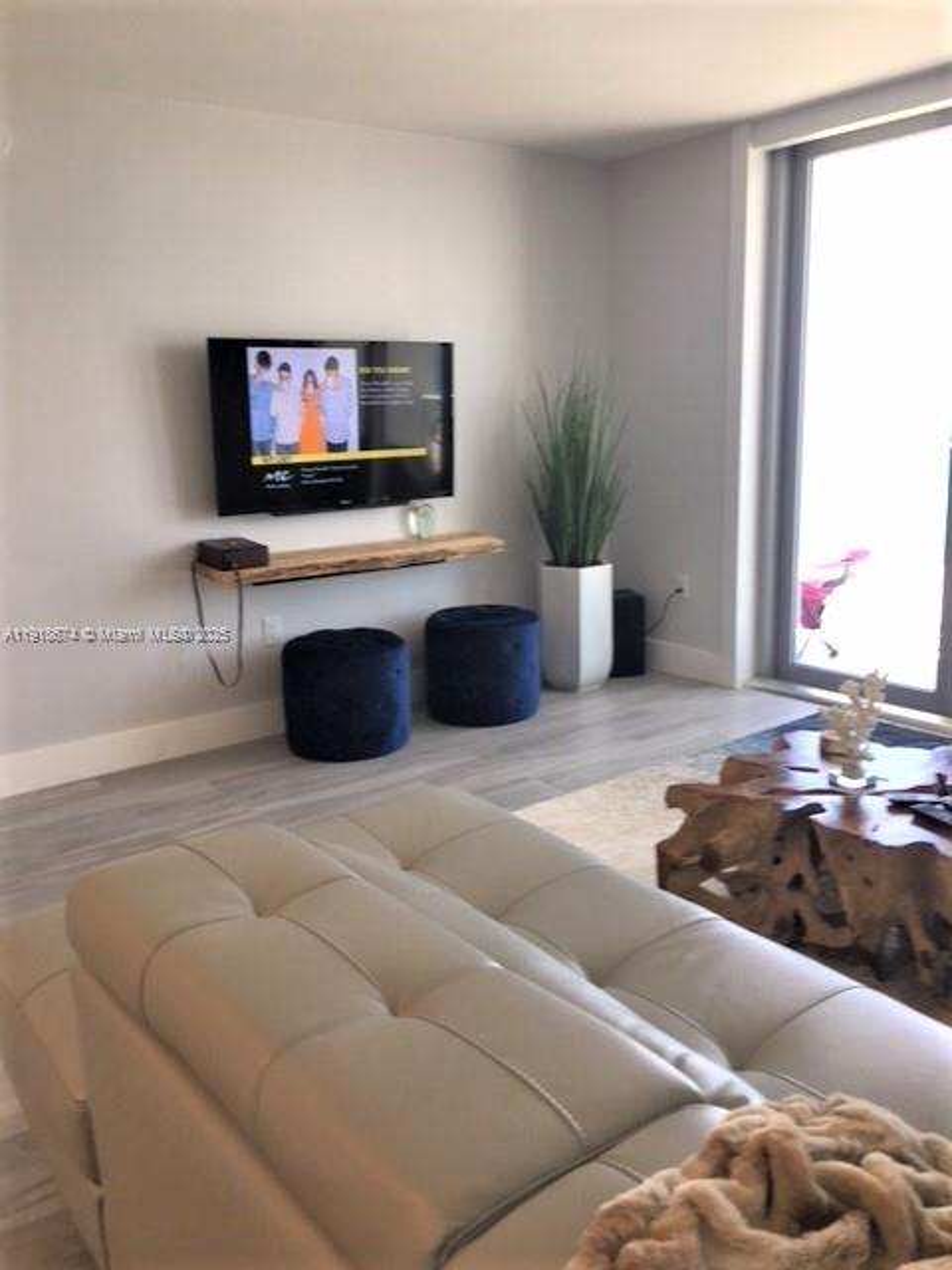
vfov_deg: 61.7
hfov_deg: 48.2
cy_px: 635
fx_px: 1063
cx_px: 476
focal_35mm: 29
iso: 25
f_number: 2.2
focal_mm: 4.15
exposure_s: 1/60
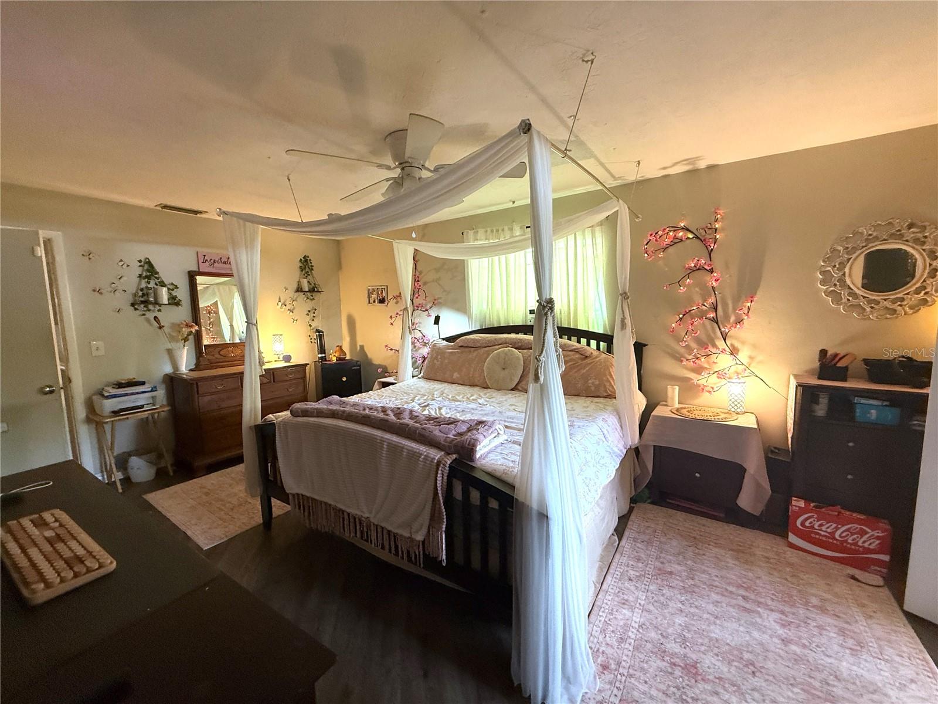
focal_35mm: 14
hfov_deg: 102.1
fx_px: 379
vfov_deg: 85.7
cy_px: 352
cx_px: 469
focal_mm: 2.22
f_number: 2.2
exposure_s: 1/60
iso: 320
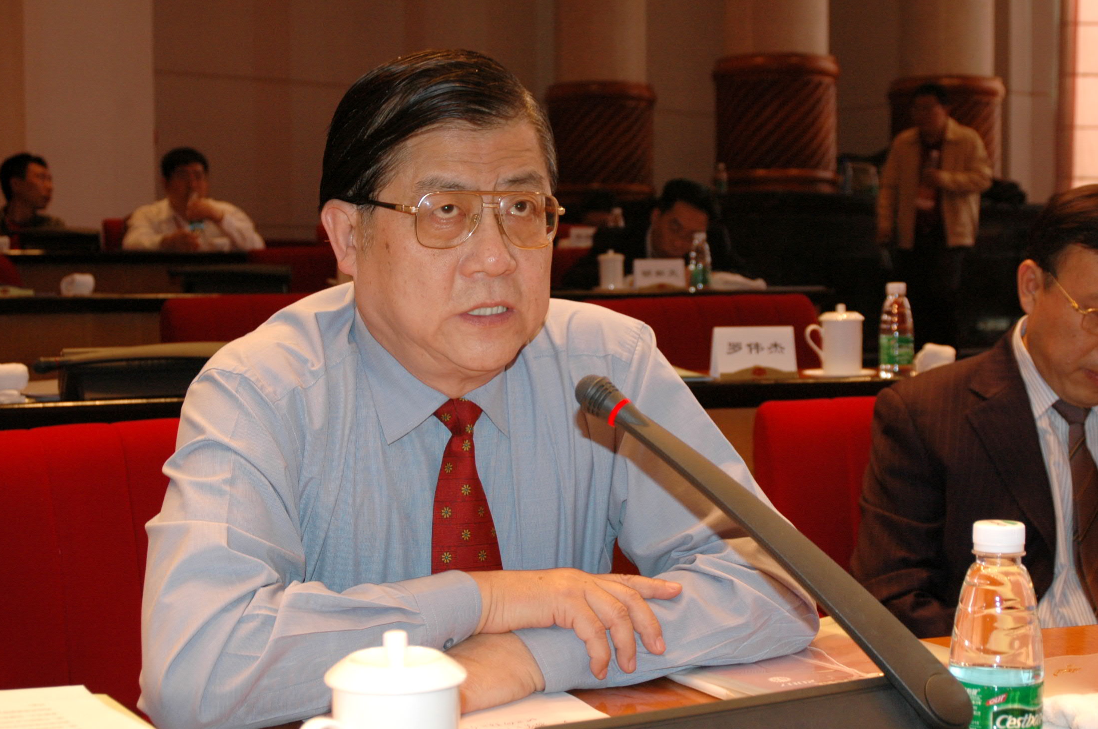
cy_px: 370
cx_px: 555
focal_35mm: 54
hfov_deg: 37.2
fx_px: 1630
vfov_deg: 25.2
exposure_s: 1/60
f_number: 4.5
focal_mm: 35
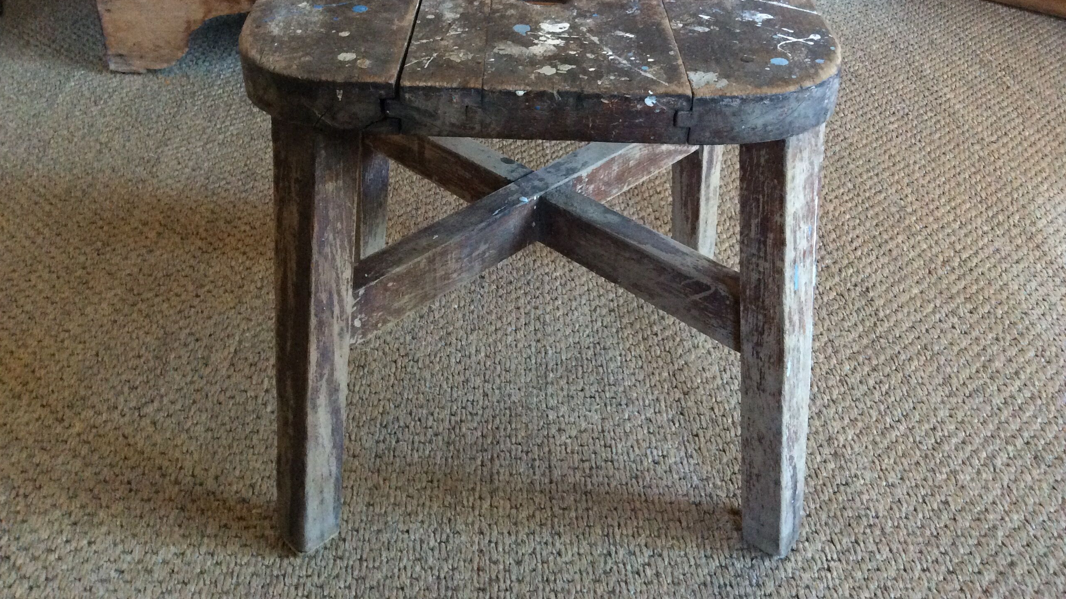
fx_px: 989
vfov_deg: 33.5
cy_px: 206
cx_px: 531
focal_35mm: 35
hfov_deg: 56.6
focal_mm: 3.3
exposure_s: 1/20
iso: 320
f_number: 2.4
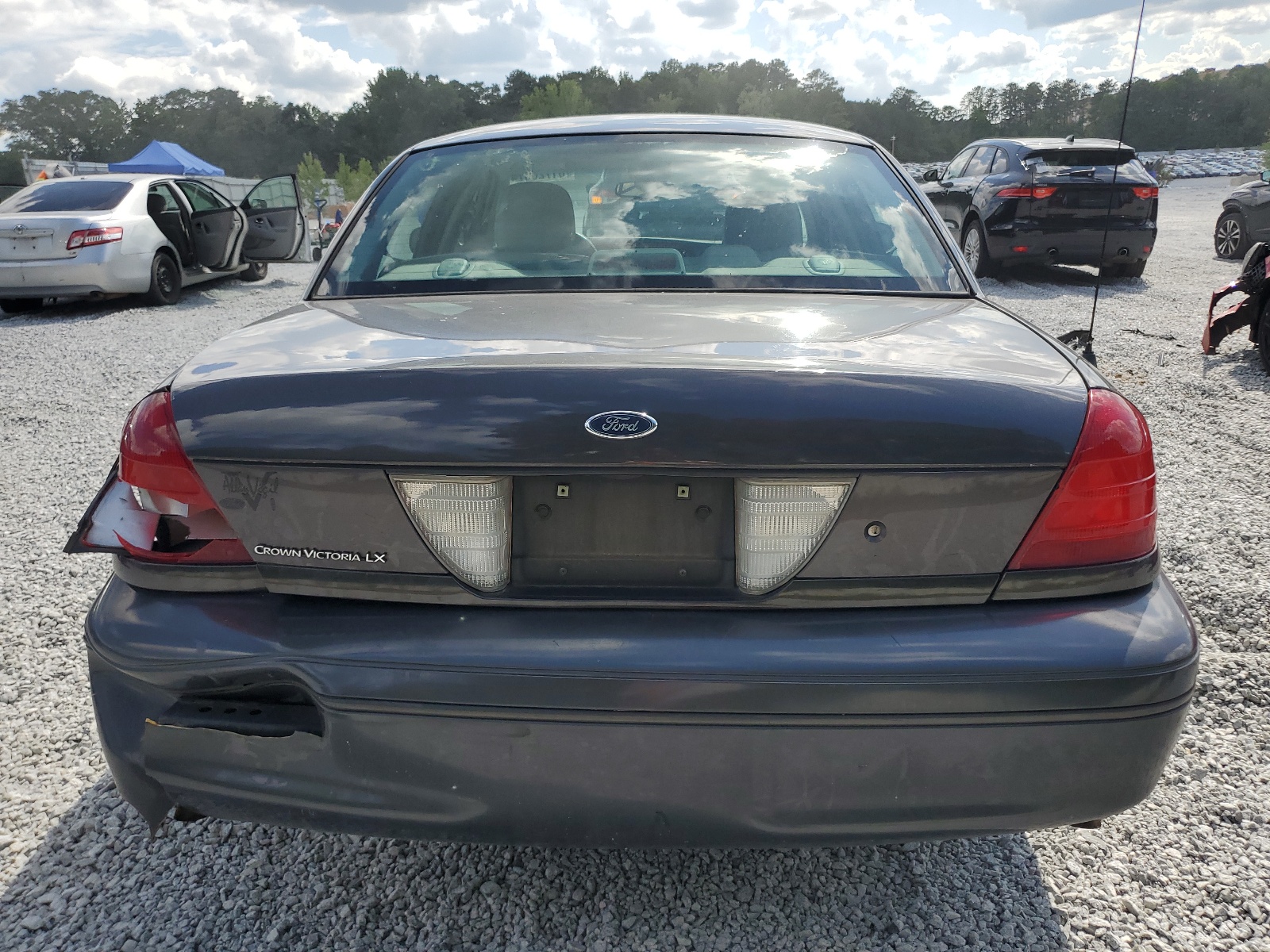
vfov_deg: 53.1
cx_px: 635
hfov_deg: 67.3
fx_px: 954
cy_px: 476
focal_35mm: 26
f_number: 1.5
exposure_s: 1/3333
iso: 50
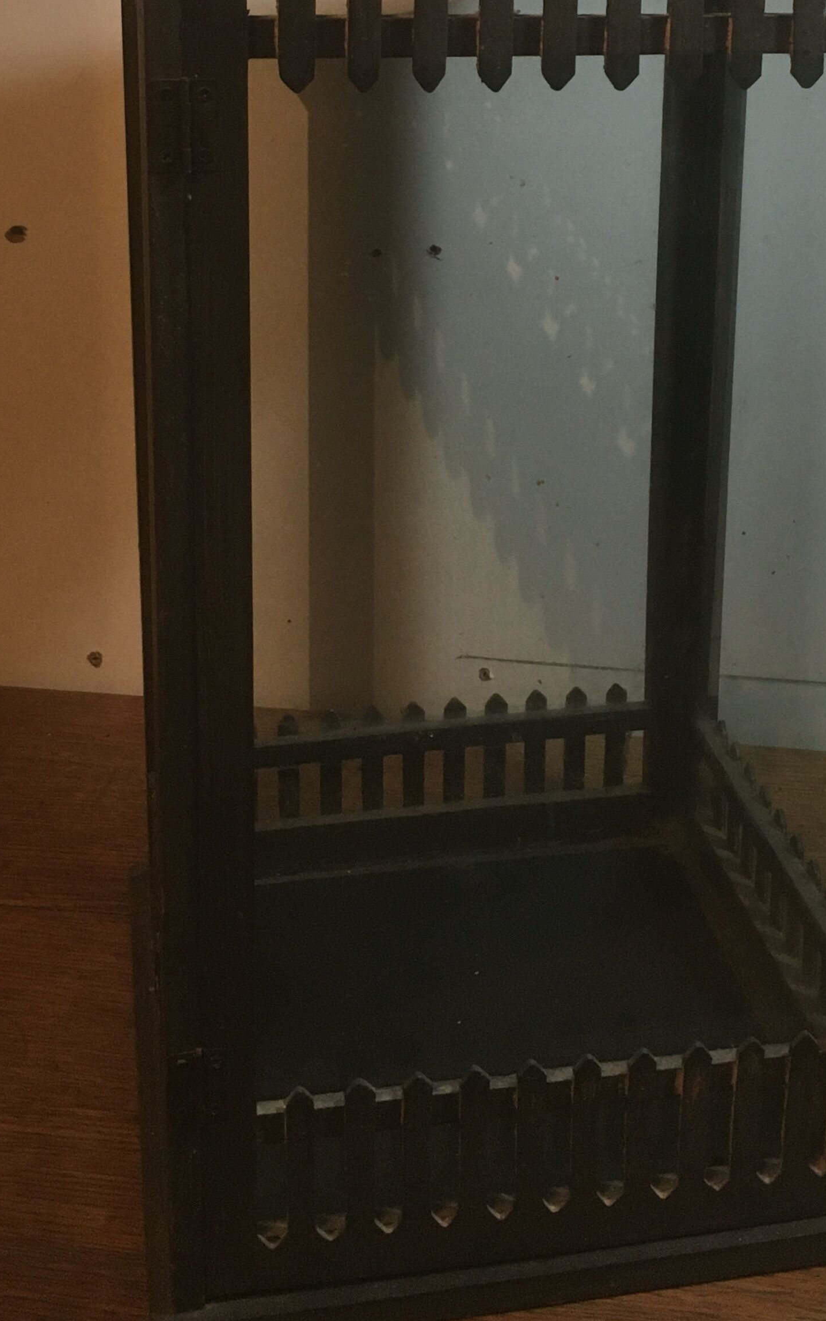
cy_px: 248
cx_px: 505
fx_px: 1944
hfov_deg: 23.9
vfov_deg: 36.2
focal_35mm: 54
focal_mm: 4.15
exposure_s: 1/33
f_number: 2.2
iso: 160
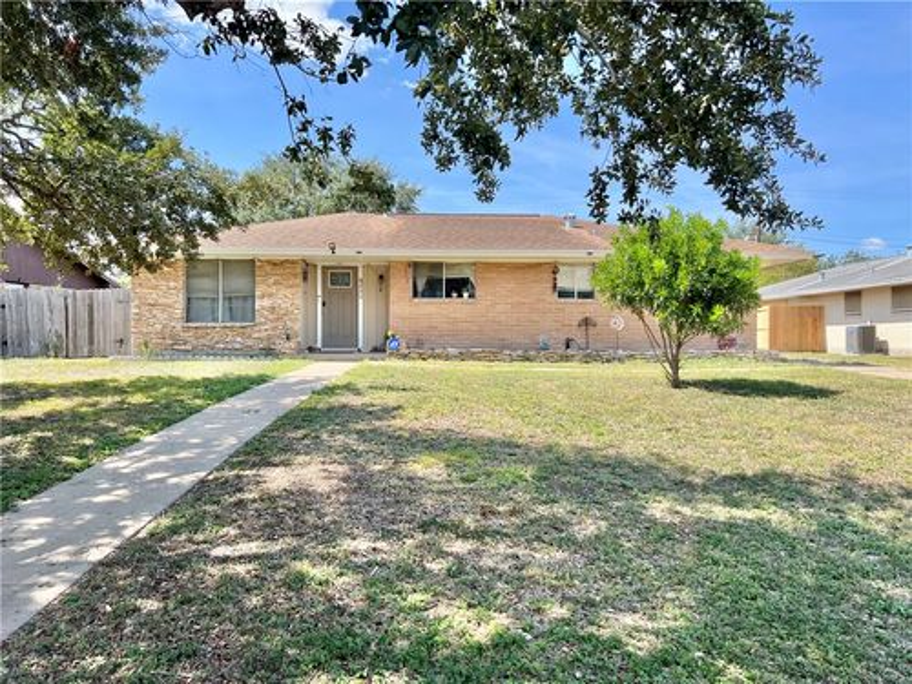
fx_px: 685
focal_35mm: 26
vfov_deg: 53.1
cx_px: 456
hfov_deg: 67.3
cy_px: 342
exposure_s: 1/2353
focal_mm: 5.7
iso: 50
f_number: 1.5
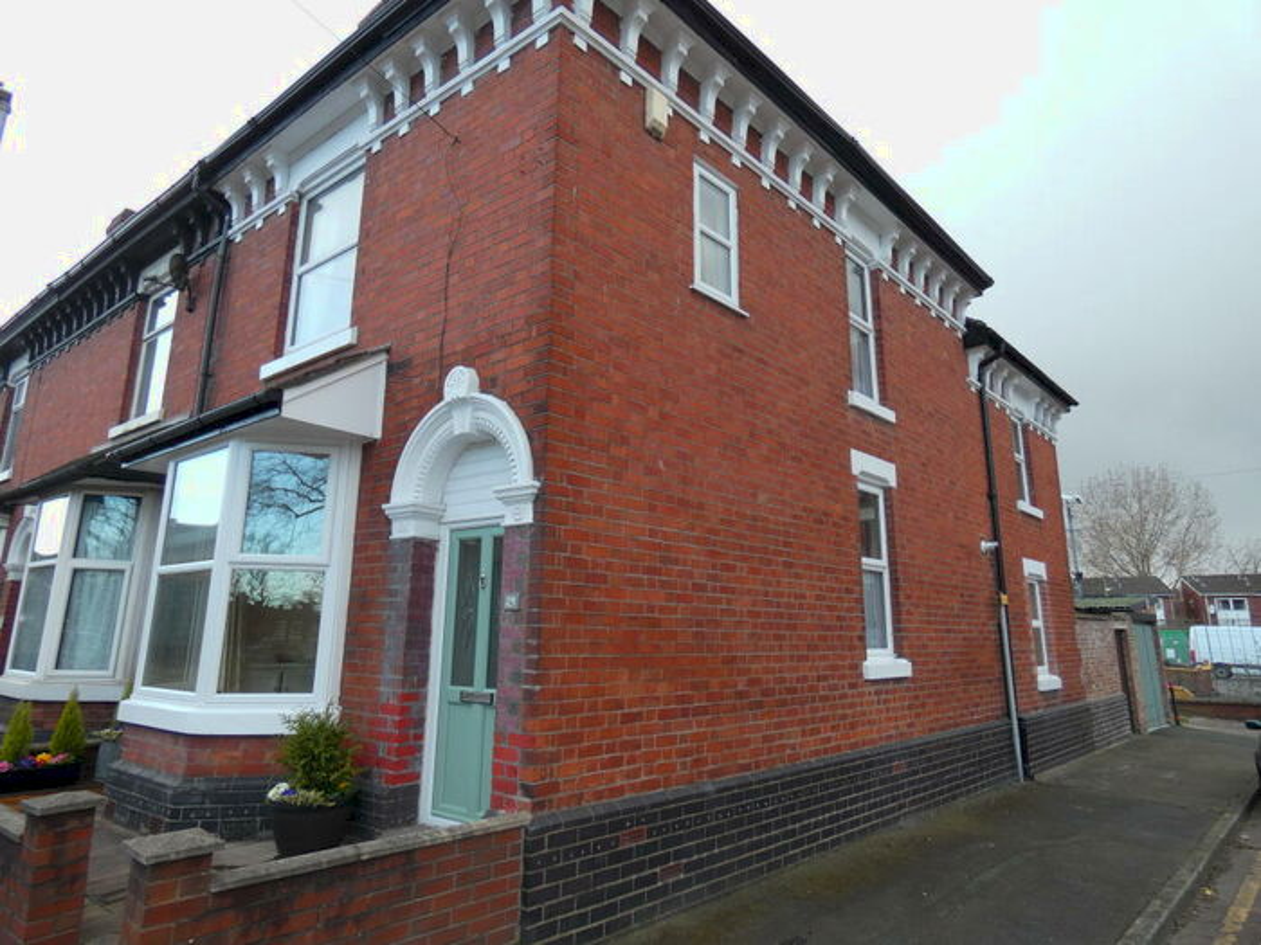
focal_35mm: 20
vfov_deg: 66.0
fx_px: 729
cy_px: 472
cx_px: 630
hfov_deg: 81.7
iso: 80
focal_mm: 3.6
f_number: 2.8
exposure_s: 1/125
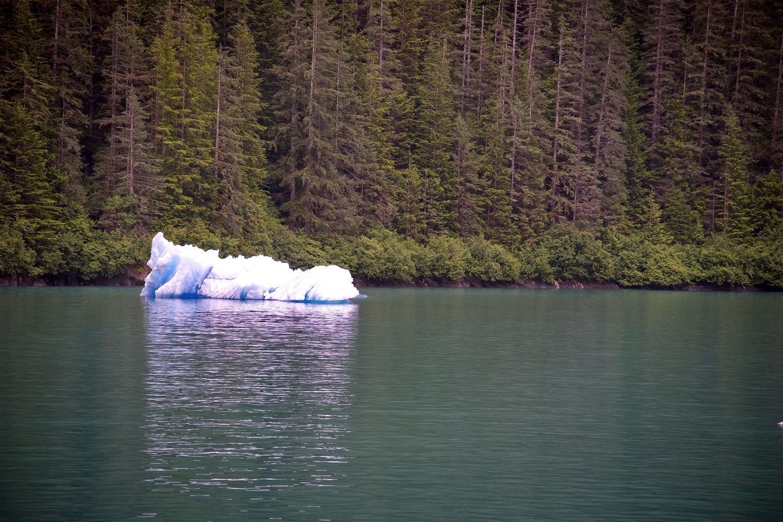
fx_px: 2610
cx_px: 392
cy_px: 261
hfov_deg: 17.1
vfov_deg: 11.4
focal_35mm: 120
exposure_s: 1/250
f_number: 4
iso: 140
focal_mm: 120
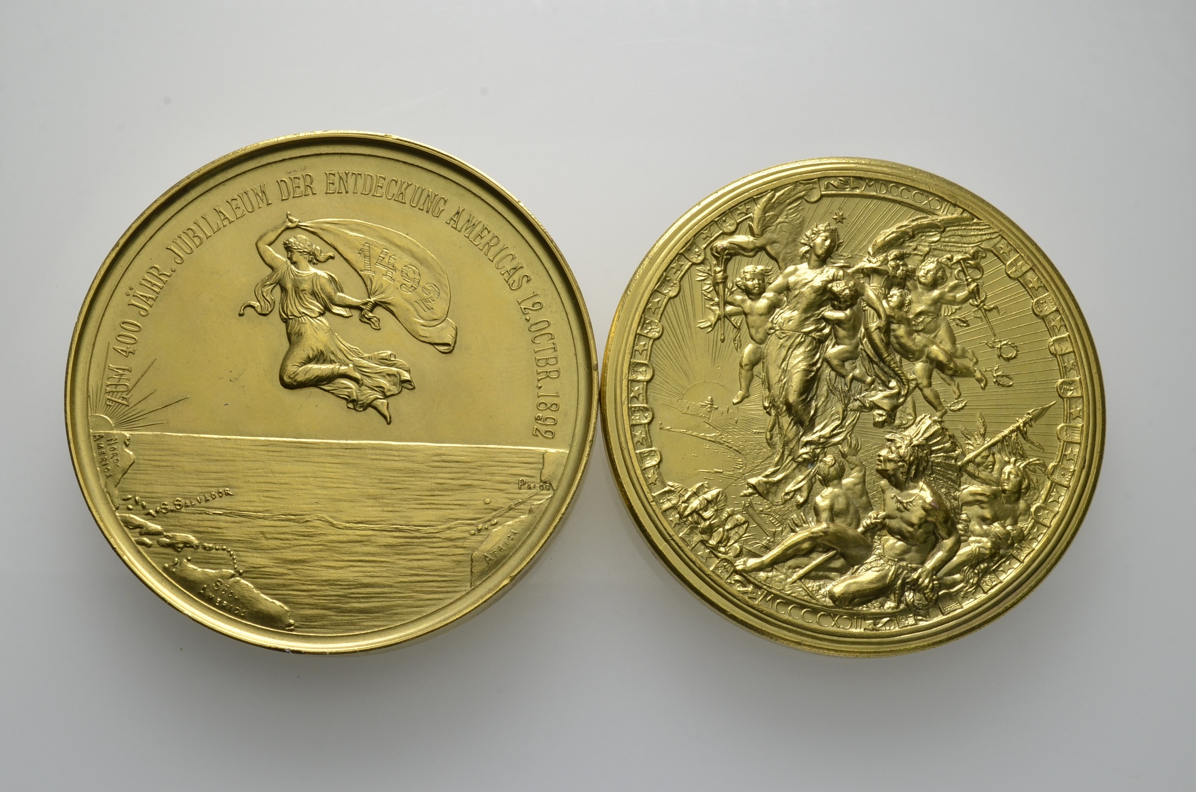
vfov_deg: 26.4
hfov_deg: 39.0
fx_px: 1691
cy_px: 396
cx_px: 598
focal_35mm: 51
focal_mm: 34
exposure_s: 1/125
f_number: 14
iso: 400
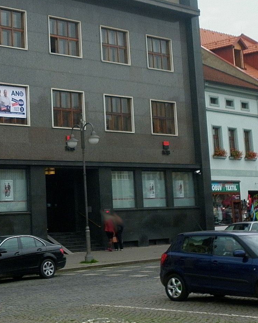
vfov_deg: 23.0
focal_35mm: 82
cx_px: 54
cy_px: 70
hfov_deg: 18.6
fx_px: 783
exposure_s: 1/320
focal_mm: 7.1
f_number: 3.3
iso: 80
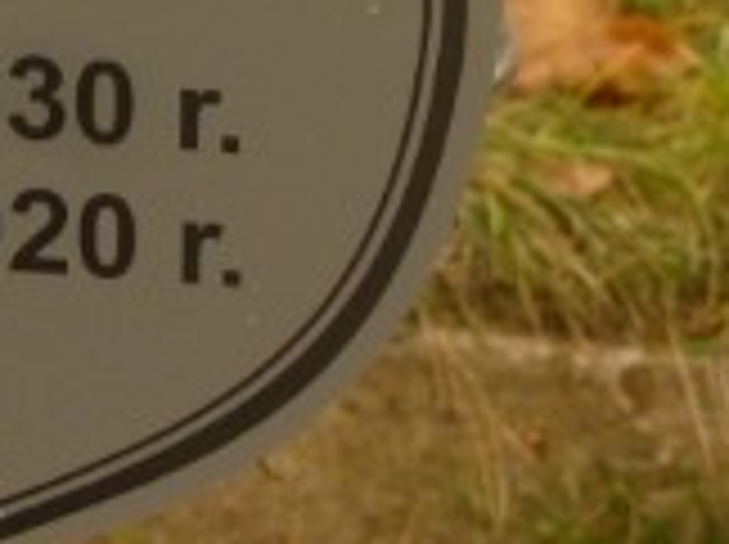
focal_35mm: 297
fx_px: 6245
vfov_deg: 5.0
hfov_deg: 6.6
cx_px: -270
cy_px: -238
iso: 200
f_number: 4.4
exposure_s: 1/60
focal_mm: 13.3
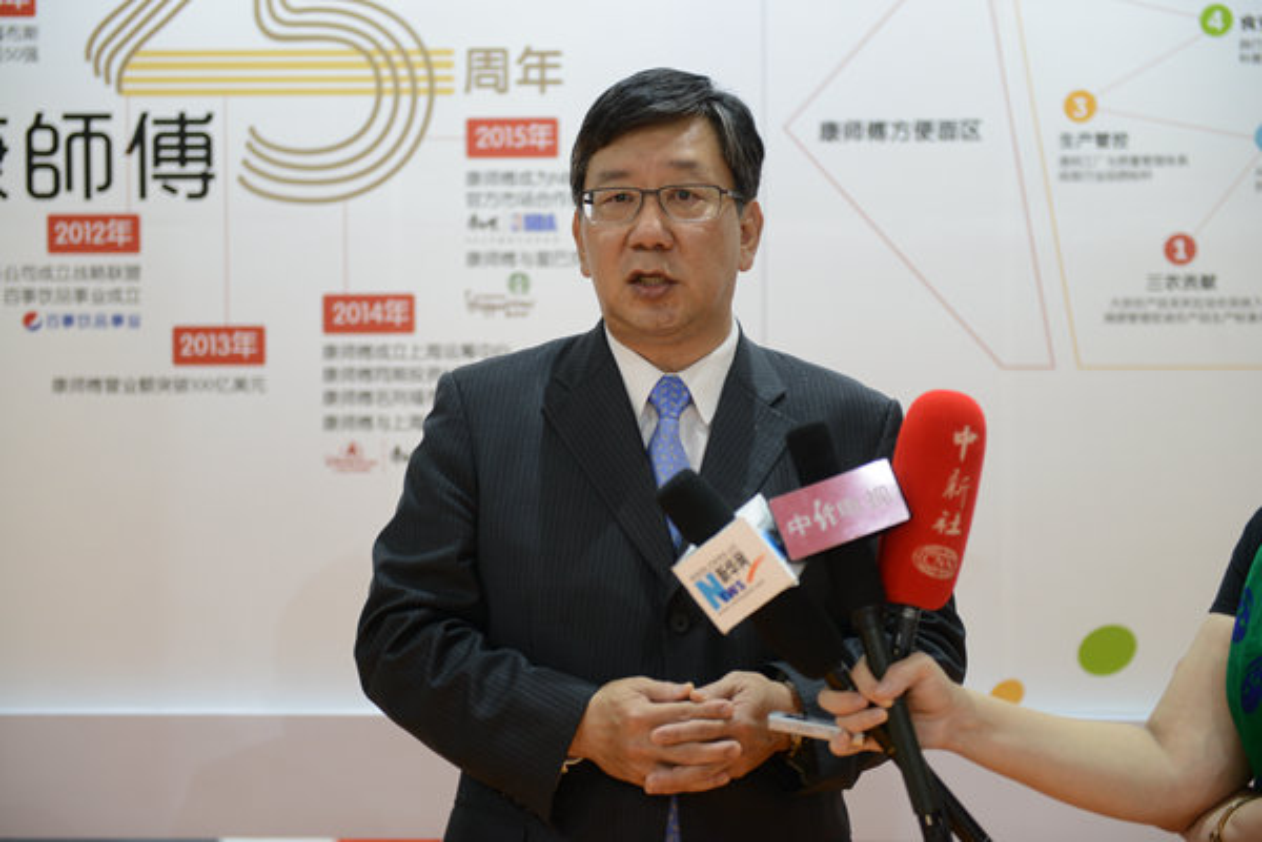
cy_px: 421
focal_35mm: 66
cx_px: 631
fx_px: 2313
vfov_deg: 20.6
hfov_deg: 30.5
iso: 1000
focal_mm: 66
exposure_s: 1/200
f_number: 2.8
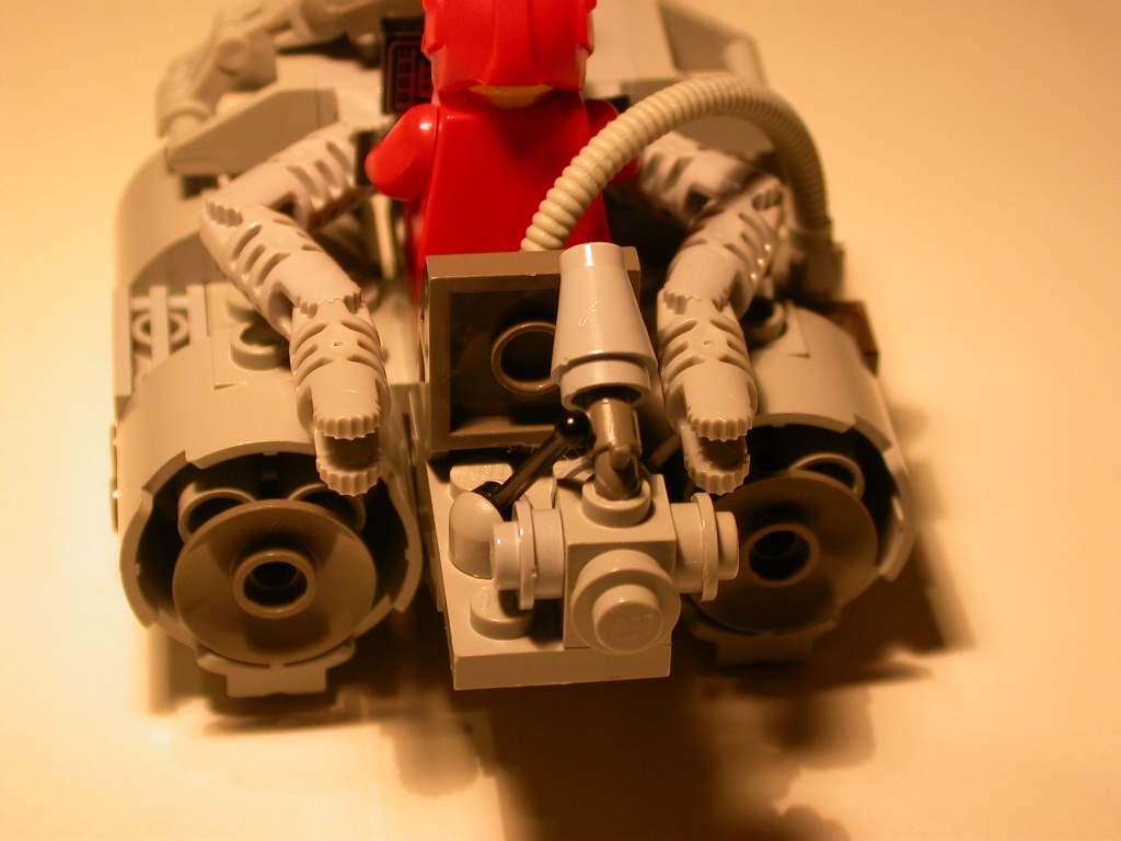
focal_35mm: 105
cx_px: 560
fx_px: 3400
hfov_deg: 18.7
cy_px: 420
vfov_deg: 14.1
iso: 100
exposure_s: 1/68.3
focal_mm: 21.8
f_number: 4
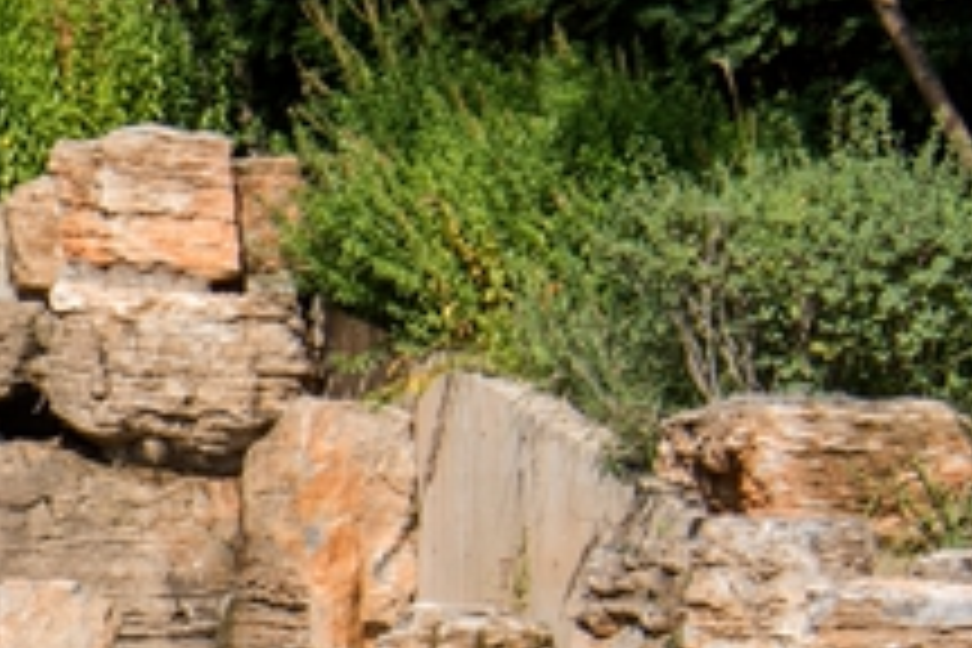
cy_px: 529
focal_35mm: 200
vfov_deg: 6.9
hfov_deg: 9.7
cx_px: -810
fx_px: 5400
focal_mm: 40
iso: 160
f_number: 14
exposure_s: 1/100
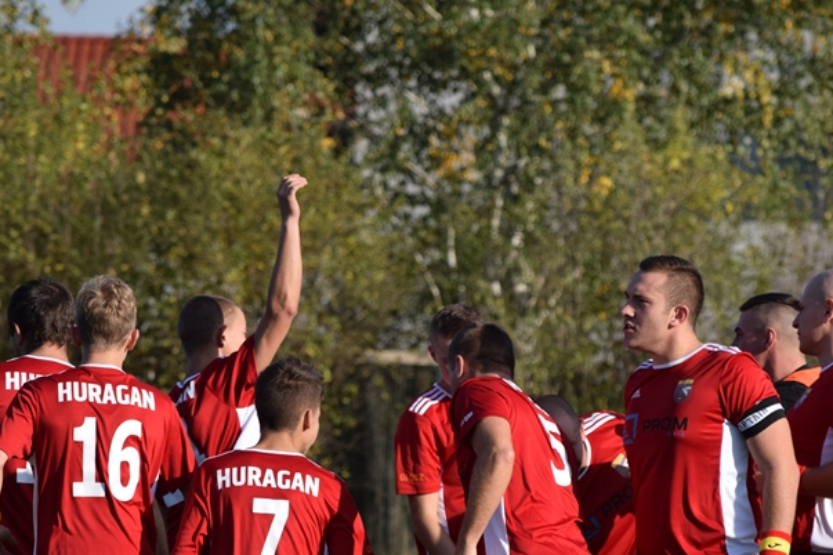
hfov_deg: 5.3
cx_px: 428
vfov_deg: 3.5
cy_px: 344
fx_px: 8977
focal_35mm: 388
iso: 400
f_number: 6.3
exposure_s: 1/1600
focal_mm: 200
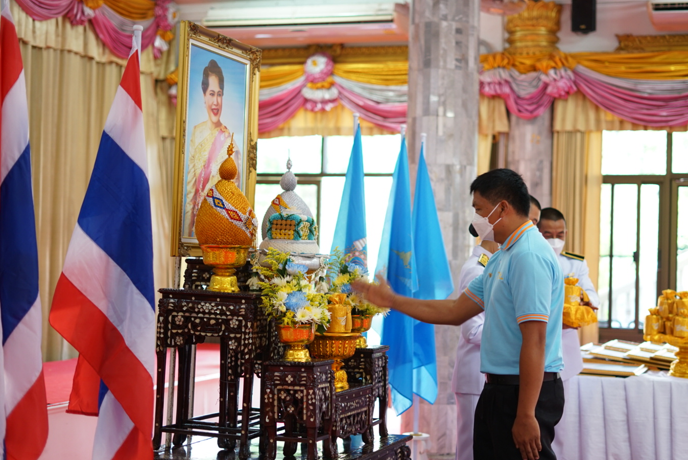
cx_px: 386
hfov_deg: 33.3
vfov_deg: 22.7
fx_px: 1147
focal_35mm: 60
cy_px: 227
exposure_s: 1/50
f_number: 1.8
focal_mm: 50
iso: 400
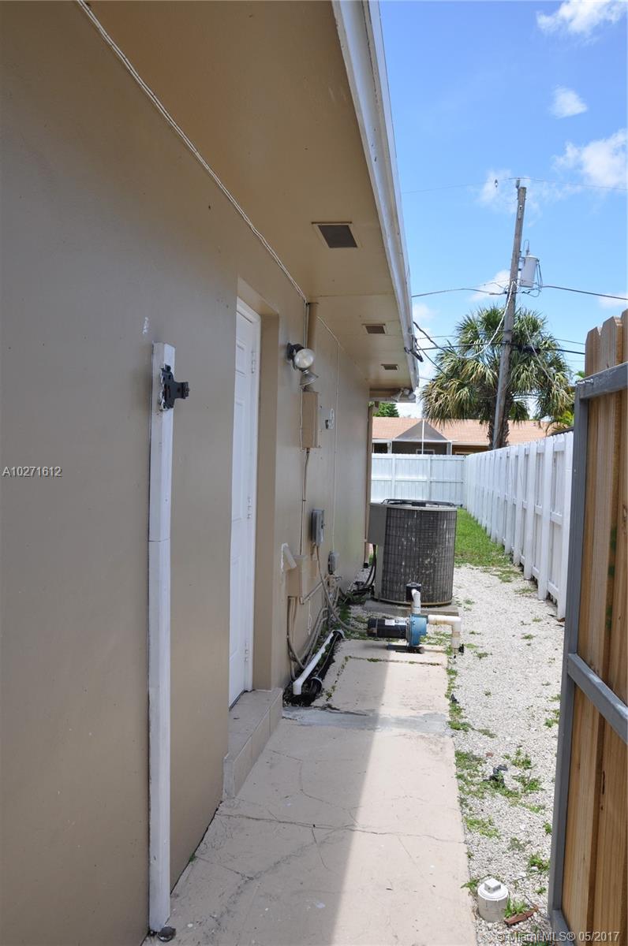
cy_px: 473
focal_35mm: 27
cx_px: 314
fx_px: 709
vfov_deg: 67.5
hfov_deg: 47.8
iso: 200
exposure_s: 1/250
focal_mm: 18
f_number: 8
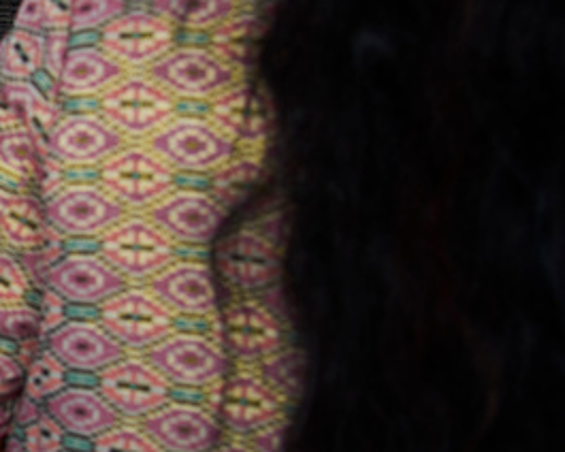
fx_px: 1455
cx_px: -360
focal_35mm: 87
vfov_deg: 17.7
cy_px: 238
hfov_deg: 18.5
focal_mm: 24
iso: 125
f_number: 4
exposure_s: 1/160
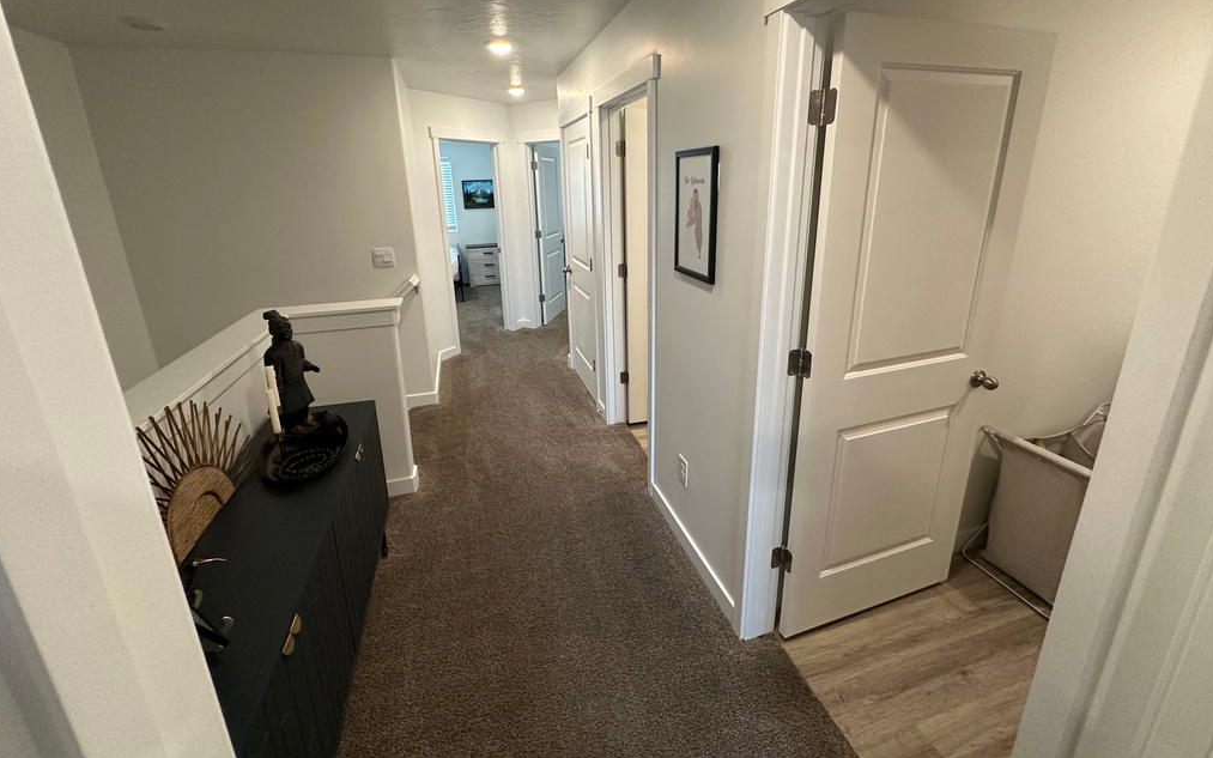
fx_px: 496
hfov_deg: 101.5
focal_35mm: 15
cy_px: 320
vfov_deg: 74.3
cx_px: 605
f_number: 2.2
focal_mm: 2.22
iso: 320
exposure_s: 1/120
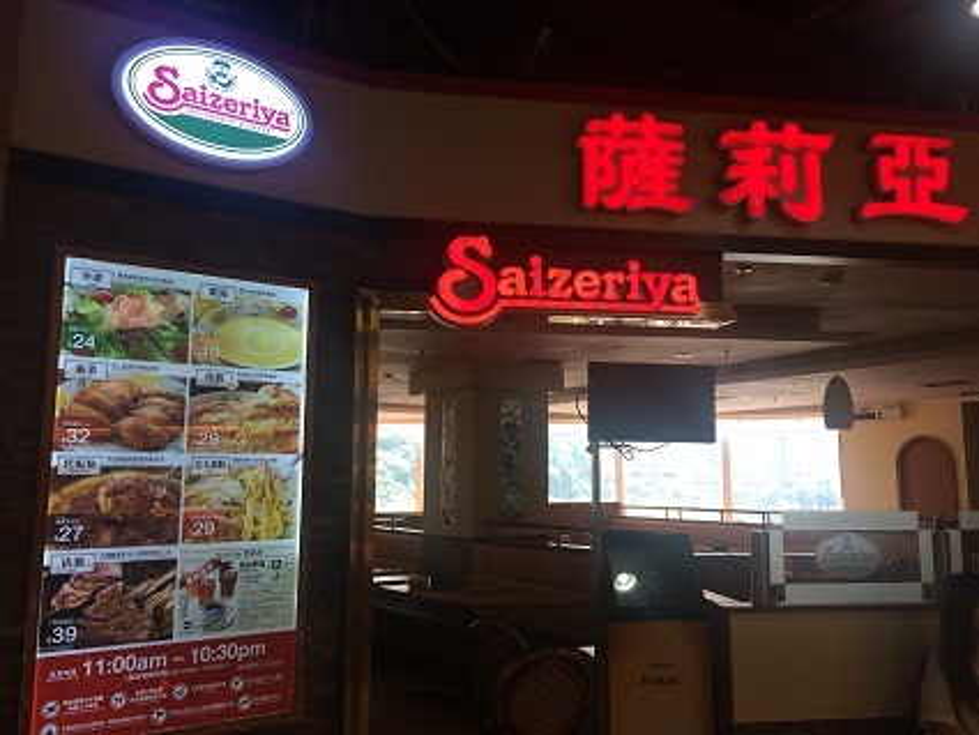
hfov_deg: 61.6
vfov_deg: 48.2
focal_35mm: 29
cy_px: 368
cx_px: 490
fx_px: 820
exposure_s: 1/100
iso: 50
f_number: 2.2
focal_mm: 4.15
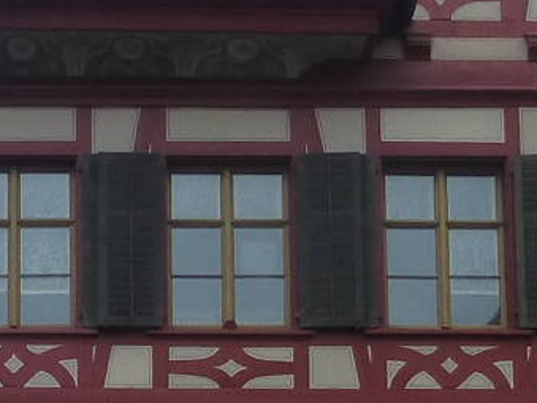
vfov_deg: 8.6
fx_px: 2636
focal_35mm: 170
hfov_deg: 11.6
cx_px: 54
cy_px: 560
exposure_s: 1/400
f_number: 4
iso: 160
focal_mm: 5.4
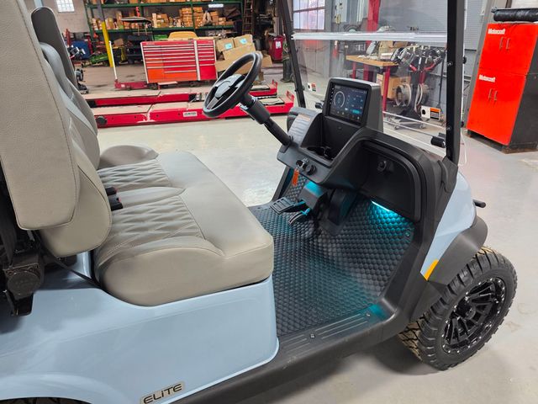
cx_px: 269
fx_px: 357
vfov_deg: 58.9
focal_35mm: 23
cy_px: 202
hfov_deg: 73.9
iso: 250
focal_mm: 6.3
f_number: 1.7
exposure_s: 1/120
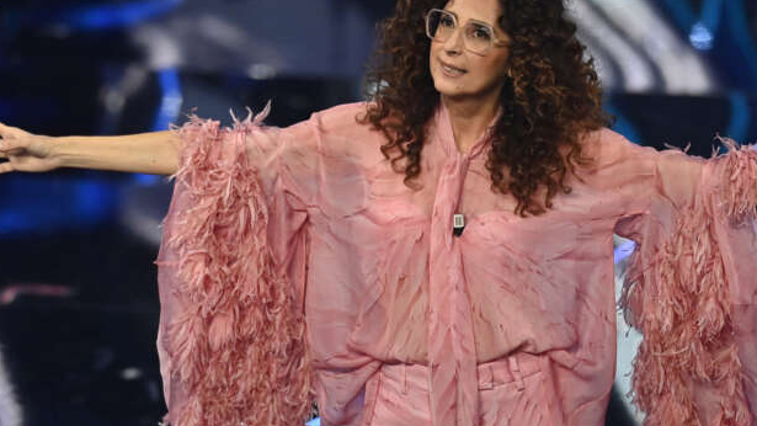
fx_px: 9234
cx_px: 467
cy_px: 259
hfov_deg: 4.7
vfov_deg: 2.6
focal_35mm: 460
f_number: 3.5
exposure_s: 1/800
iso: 4000
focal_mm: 300
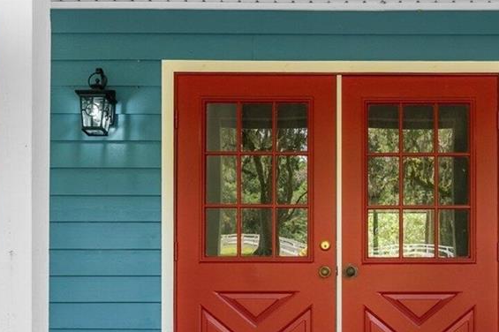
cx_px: 343
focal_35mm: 51
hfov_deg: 38.4
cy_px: 309
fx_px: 706
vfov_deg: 25.5
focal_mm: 18
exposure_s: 1/50
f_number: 8
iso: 400
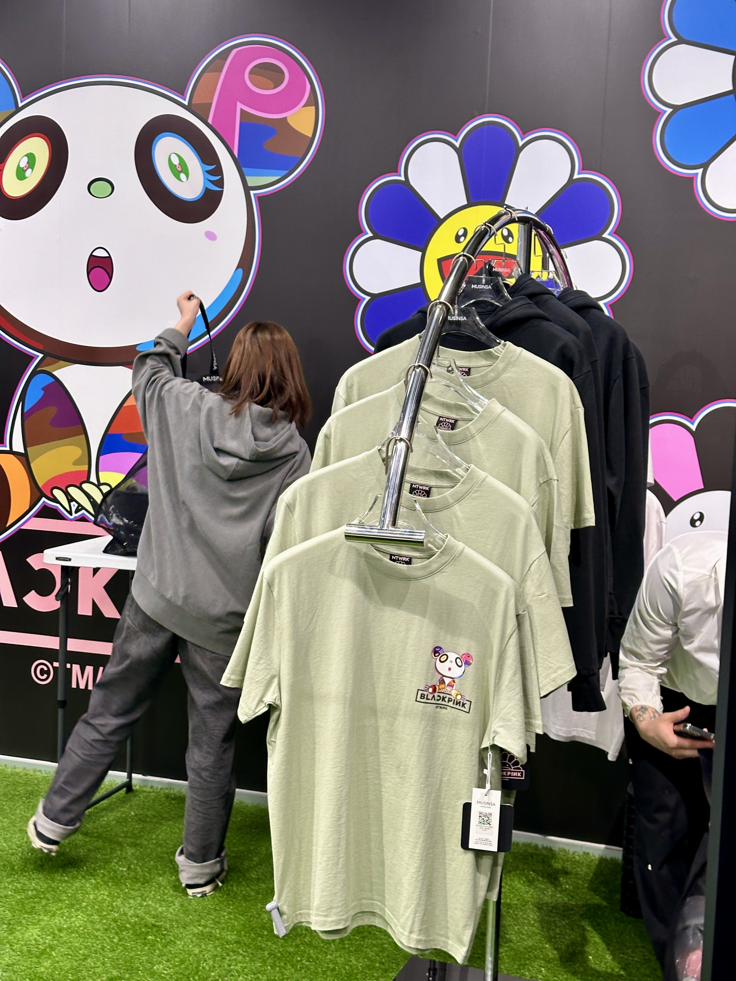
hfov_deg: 30.3
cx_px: 368
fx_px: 1361
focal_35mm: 48
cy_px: 490
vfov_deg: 39.7
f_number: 1.78
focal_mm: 6.86
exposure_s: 1/60
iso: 125
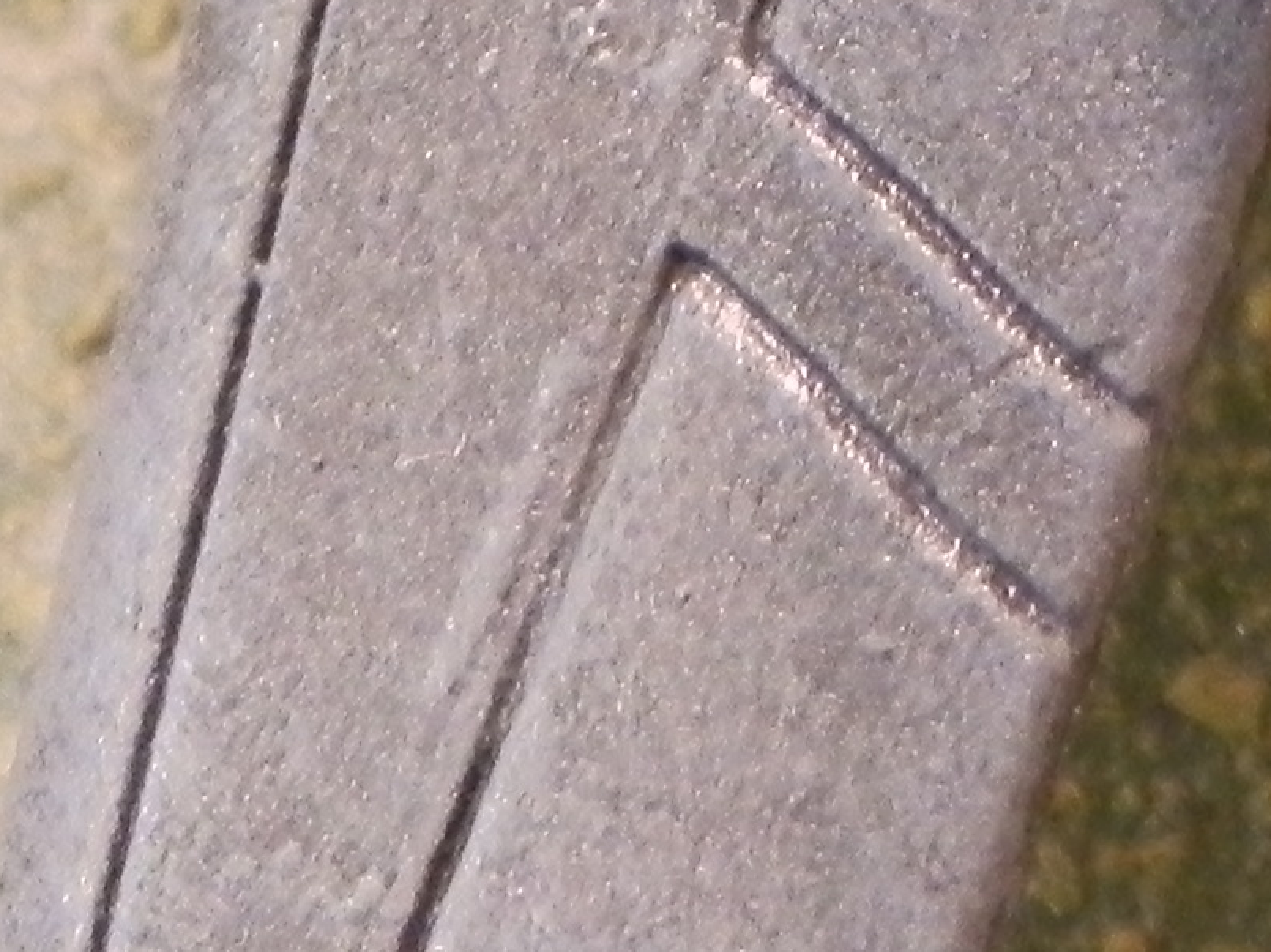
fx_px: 5469
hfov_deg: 12.9
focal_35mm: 149
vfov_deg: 8.8
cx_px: 1509
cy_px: -1486
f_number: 3.1
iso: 200
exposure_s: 1/8
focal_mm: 5
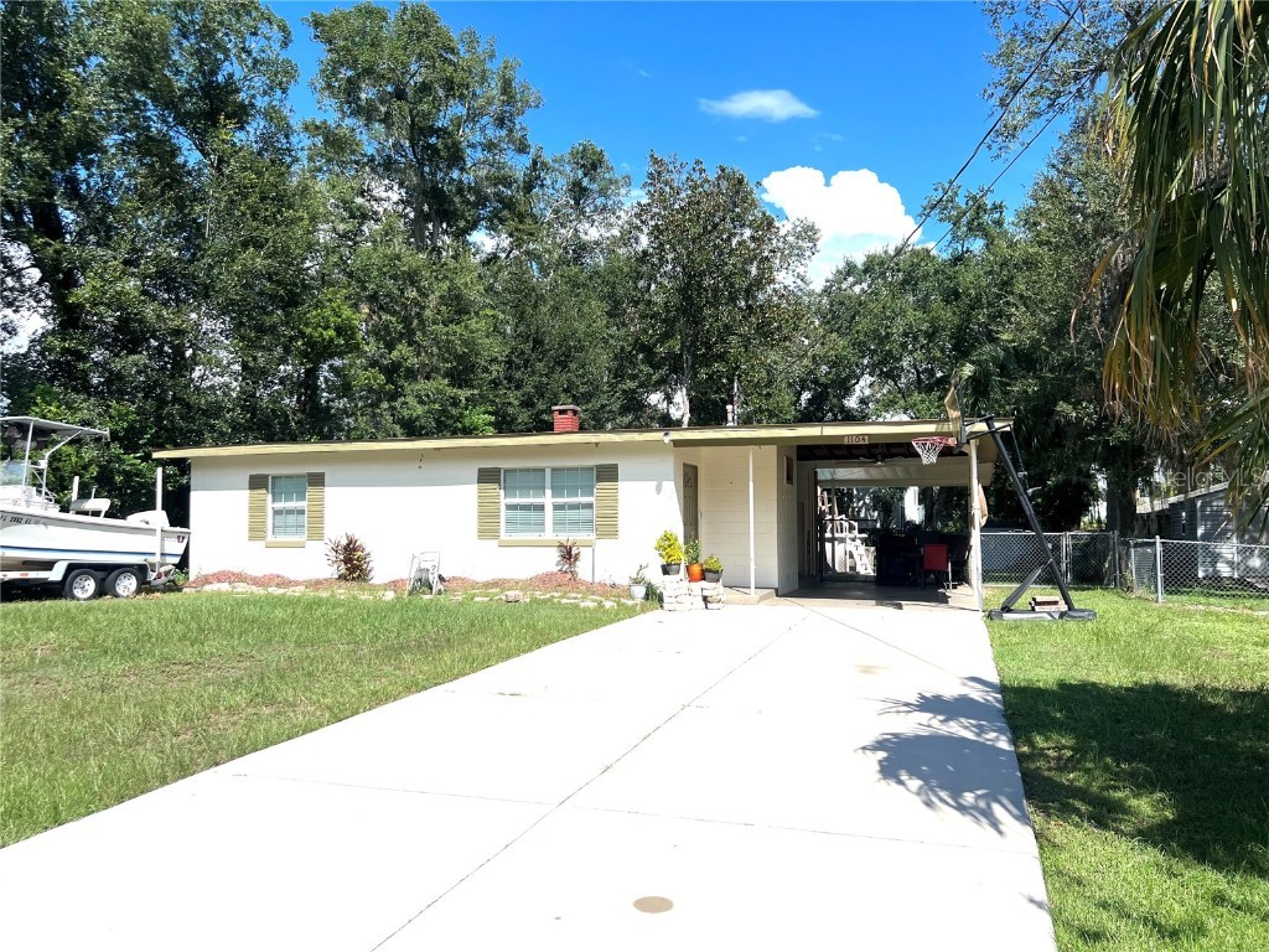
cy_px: 476
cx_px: 634
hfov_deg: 67.3
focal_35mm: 26
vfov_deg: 53.1
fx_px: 953
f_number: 1.5
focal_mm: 5.7
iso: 50
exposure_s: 1/6211
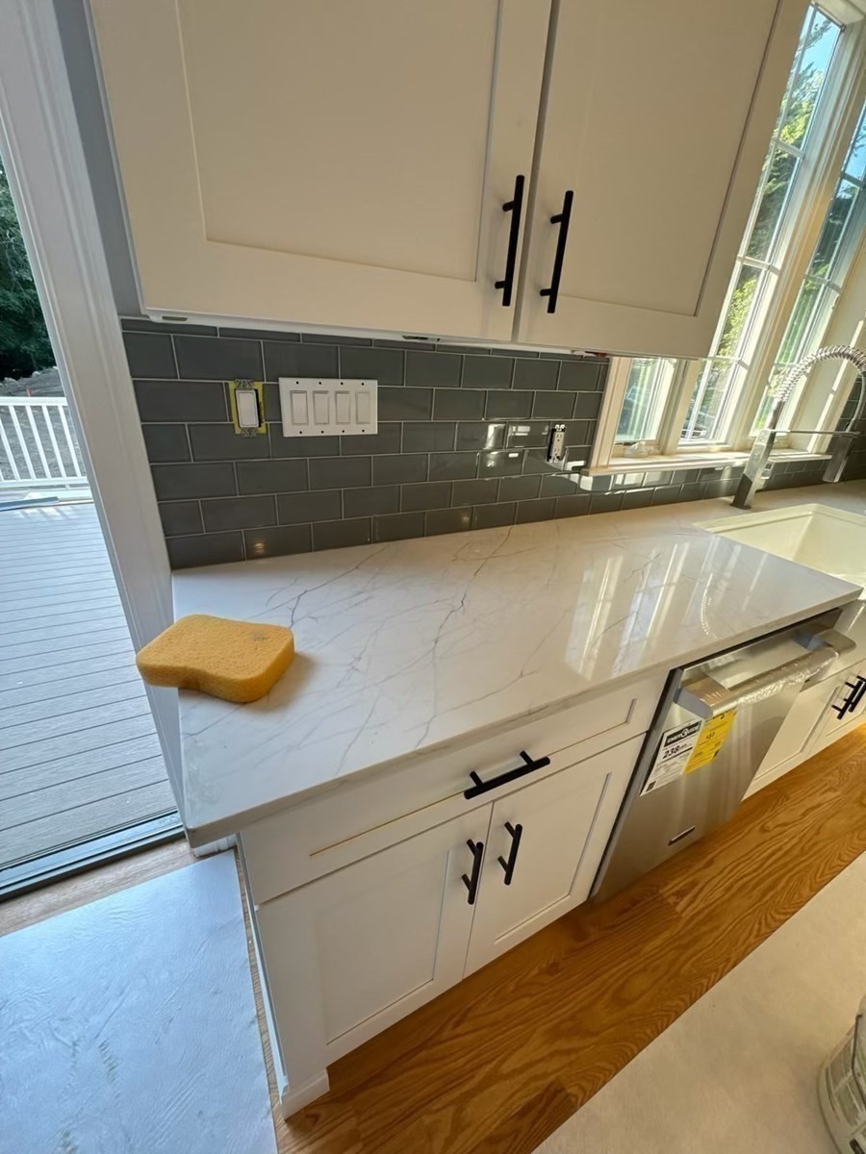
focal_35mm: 14
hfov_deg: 85.7
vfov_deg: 102.1
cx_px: 433
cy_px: 577
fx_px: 467
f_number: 2.2
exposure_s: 1/120
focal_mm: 2.22
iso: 80
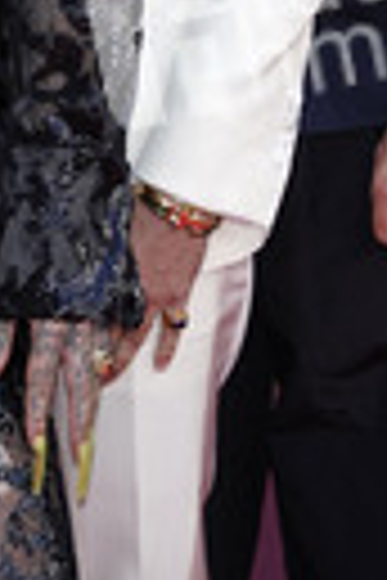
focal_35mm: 325
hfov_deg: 4.2
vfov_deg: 6.3
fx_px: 5240
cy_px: -202
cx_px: -90
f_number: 5.6
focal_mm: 105
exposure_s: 1/160
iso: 320
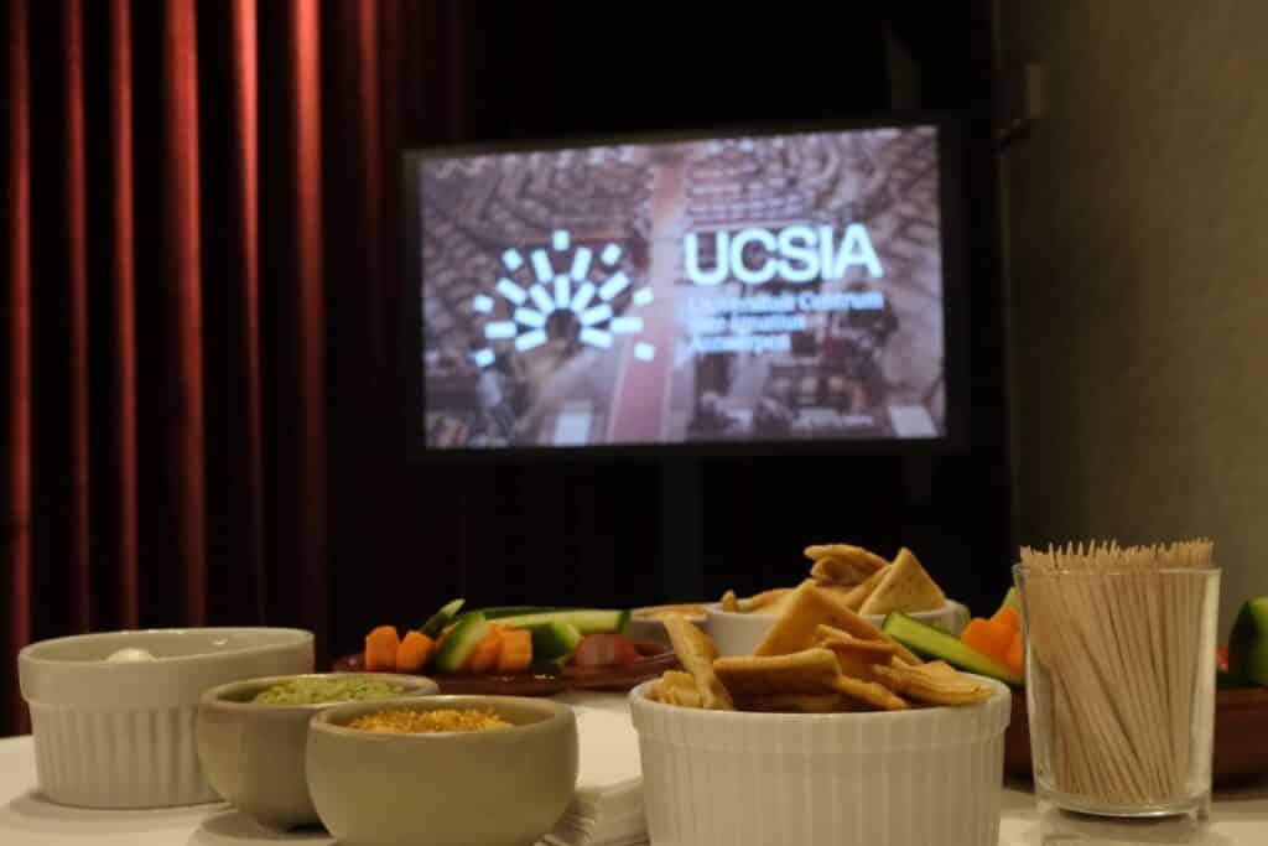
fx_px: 1656
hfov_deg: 41.9
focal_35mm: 47
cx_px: 634
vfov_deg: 28.7
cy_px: 423
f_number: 13
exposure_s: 1/30
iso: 2500
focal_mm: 31.4
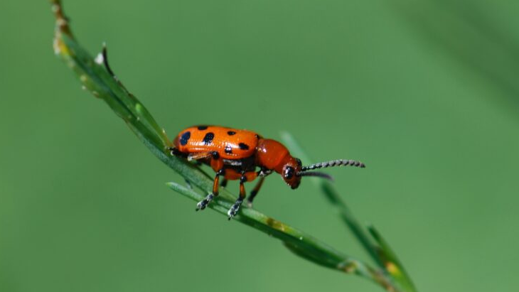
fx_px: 3190
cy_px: 151
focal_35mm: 232
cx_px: 269
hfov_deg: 9.3
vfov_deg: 5.2
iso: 100
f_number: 8
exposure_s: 1/200
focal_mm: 105
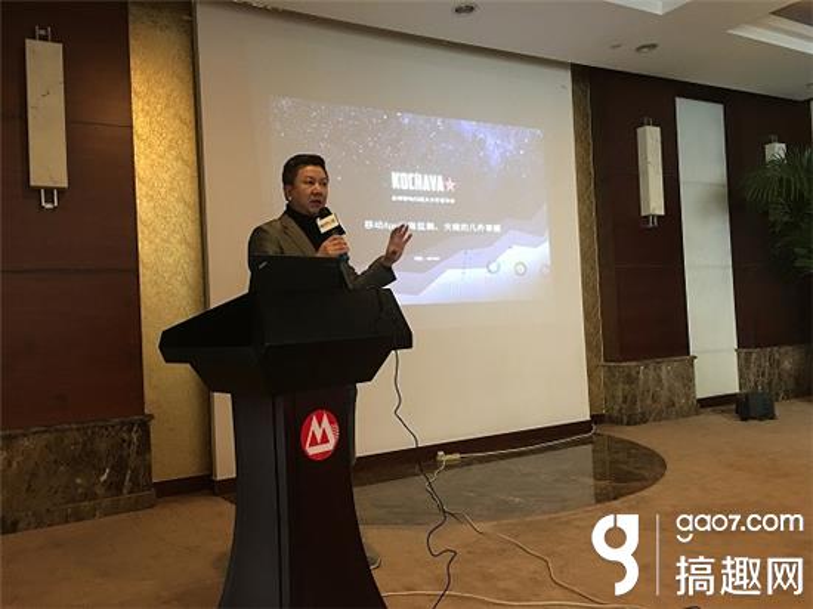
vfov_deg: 48.2
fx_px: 681
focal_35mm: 29
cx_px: 406
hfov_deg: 61.7
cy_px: 304
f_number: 2.2
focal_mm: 4.15
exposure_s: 1/8
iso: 100
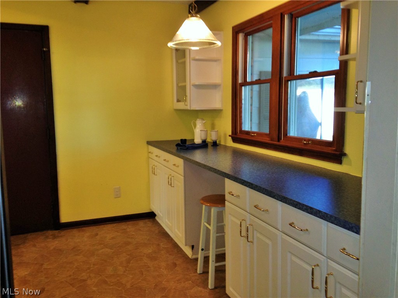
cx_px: 199
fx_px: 379
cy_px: 149
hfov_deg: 55.4
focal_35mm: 33
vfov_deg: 42.9
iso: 100
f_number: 2.4
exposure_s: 1/20
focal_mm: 4.12
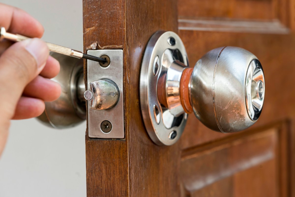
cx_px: 148
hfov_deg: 22.6
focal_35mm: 90
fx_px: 737
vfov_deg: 15.2
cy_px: 98
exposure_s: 1/20
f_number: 8
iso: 125
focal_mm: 90
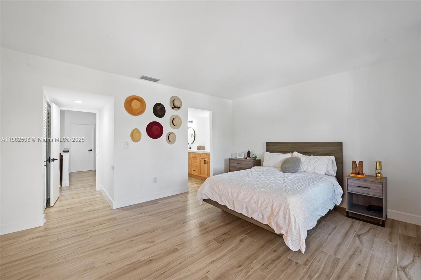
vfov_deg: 81.1
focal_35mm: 14
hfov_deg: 104.3
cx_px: 210
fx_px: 164
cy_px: 140
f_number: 8
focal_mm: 14
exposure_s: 1/2.5
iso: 200
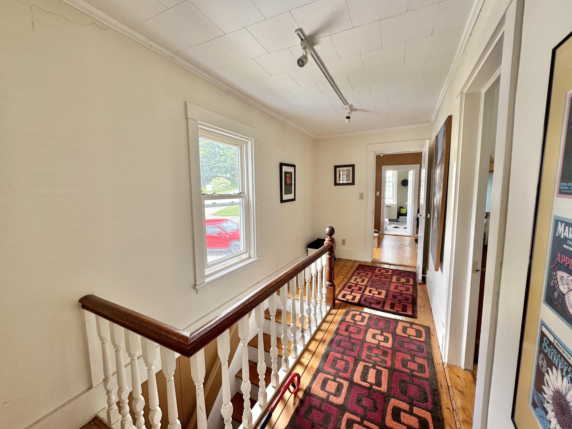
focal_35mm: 14
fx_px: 231
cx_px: 286
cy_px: 214
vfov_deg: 85.7
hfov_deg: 102.1
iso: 40
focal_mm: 2.22
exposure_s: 1/99
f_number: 2.2
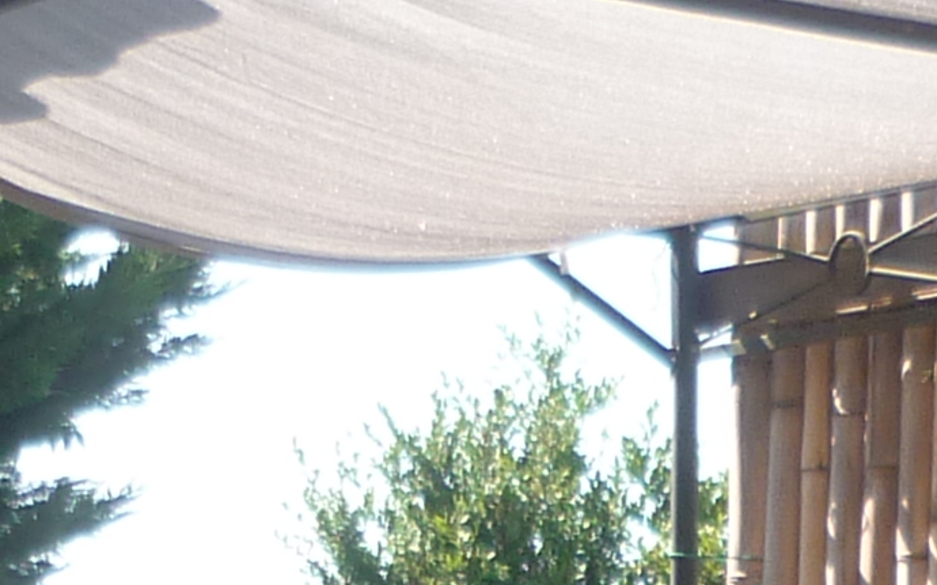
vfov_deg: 6.0
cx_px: 129
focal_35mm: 209
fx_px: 5336
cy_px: 1409
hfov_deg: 10.0
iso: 80
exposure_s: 1/250
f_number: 3.2
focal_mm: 6.1
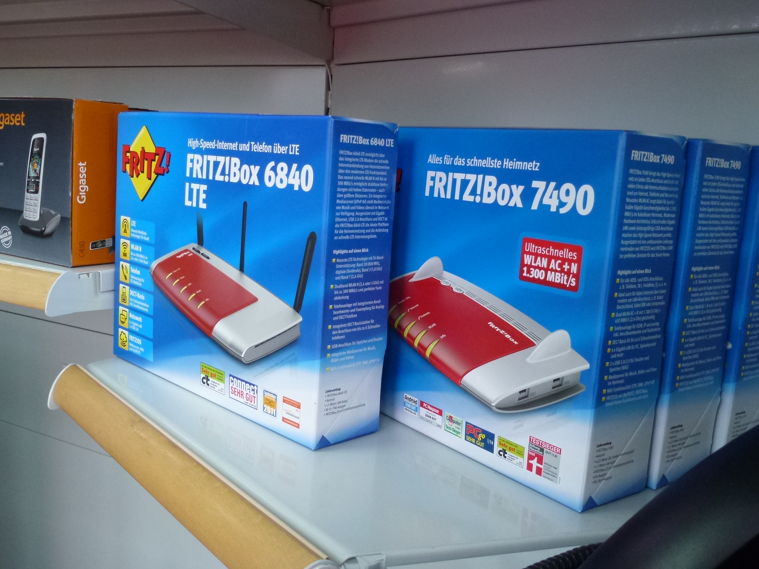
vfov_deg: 42.9
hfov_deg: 55.4
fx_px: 724
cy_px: 284
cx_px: 380
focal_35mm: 33
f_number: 3.6
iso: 320
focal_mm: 5.9
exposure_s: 1/60
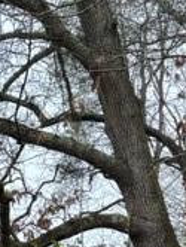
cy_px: 427
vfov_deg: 16.7
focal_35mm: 100
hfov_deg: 14.3
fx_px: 715
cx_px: -48
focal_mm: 5.1
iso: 40
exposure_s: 1/195
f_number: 1.6
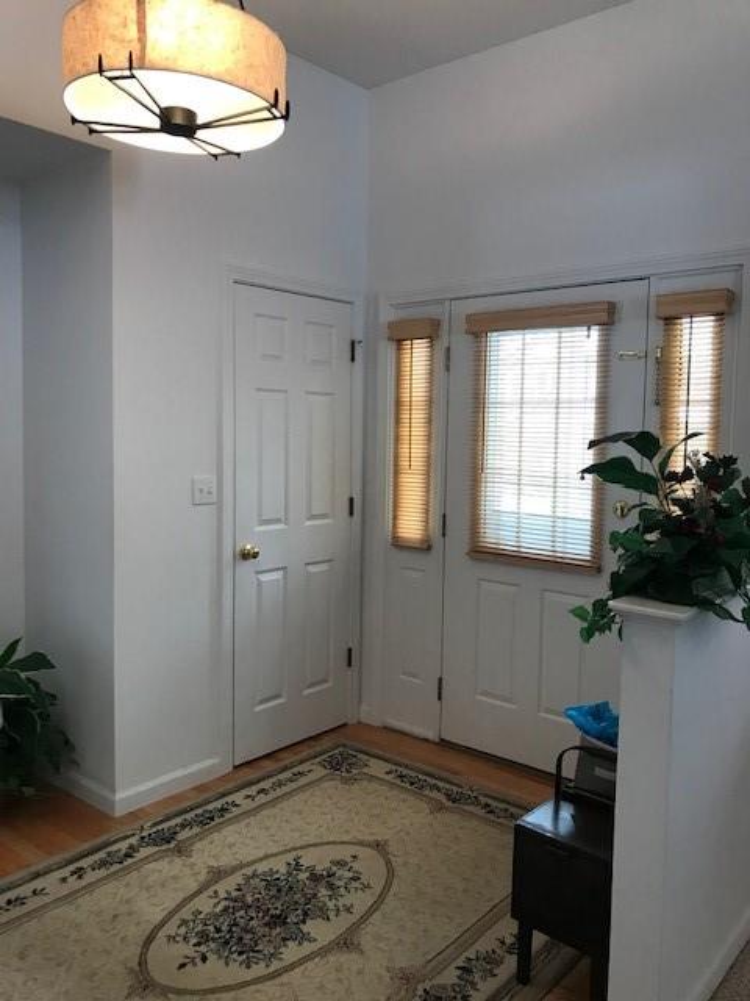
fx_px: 809
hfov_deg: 49.7
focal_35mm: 28
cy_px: 500
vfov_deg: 63.4
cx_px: 375
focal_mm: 3.99
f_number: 1.8
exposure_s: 1/30
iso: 32
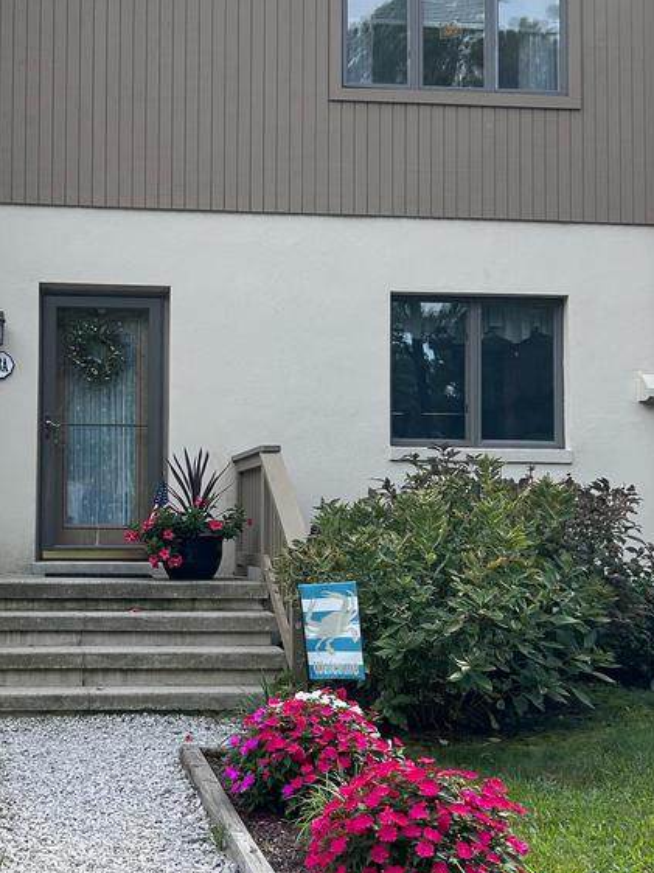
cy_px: 463
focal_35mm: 50
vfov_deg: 38.2
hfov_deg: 28.6
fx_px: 1260
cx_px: 155
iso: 50
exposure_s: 1/1183
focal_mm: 5.7
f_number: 1.5
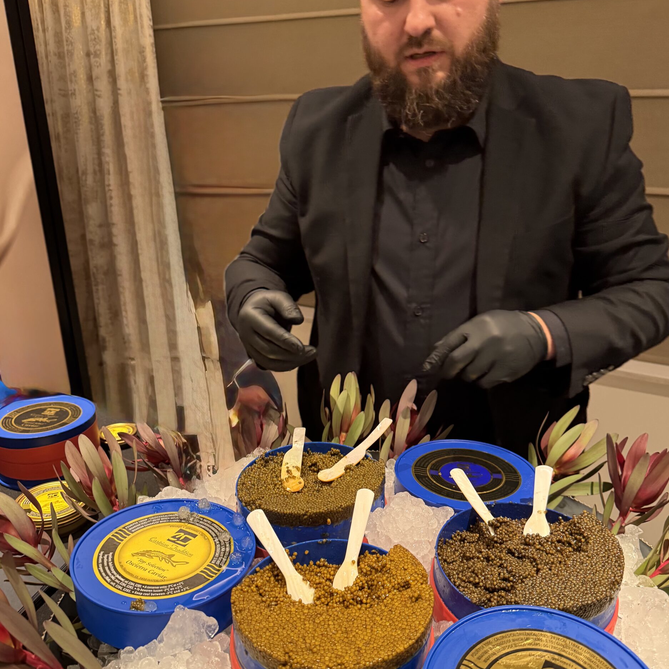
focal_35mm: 29
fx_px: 634
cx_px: 337
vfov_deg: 55.3
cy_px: 396
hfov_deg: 55.6
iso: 500
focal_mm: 6.76
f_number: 1.78
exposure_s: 1/60
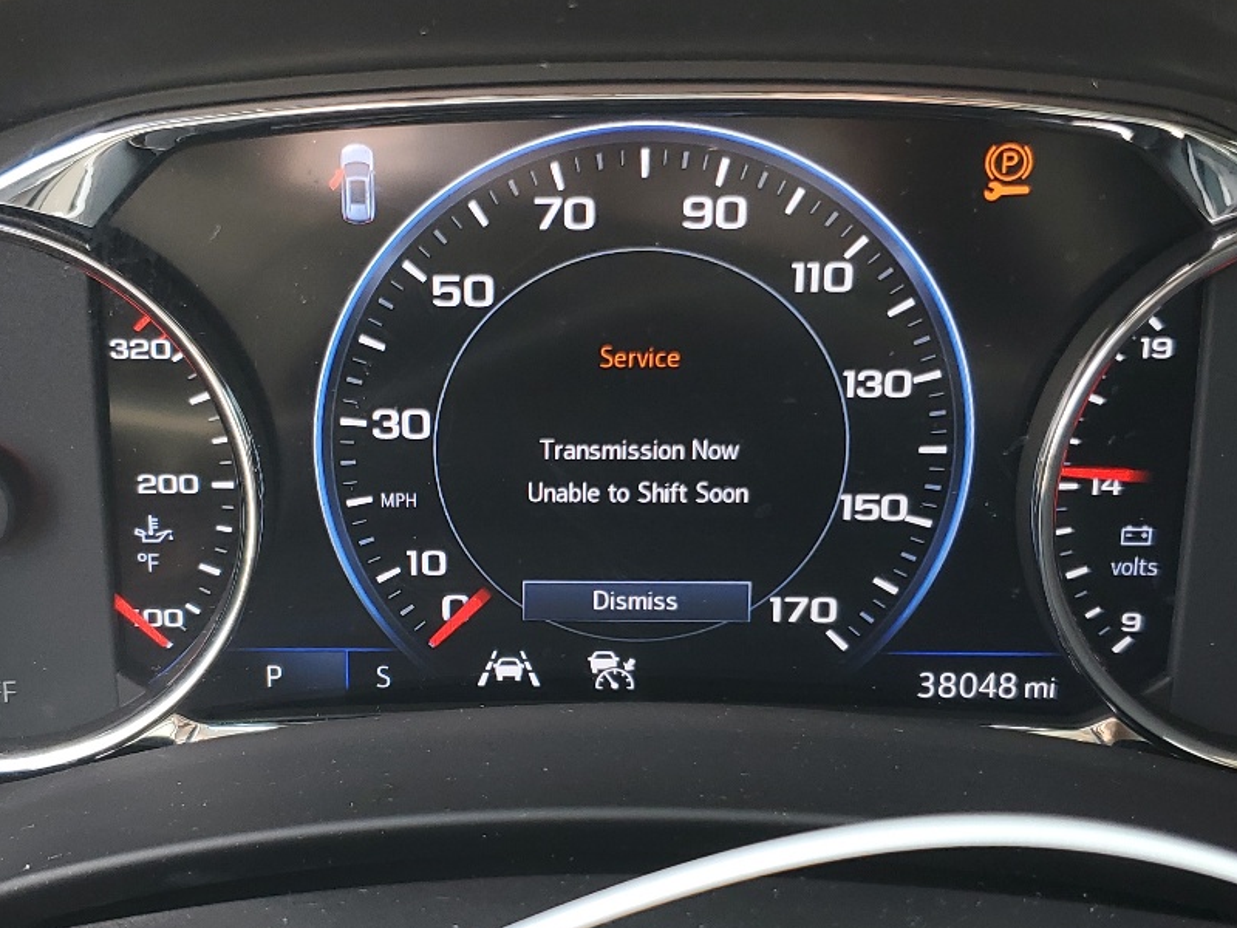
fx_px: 1858
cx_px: 492
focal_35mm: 52
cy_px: 518
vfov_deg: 28.0
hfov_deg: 36.7
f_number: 1.5
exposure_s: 1/143
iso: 50
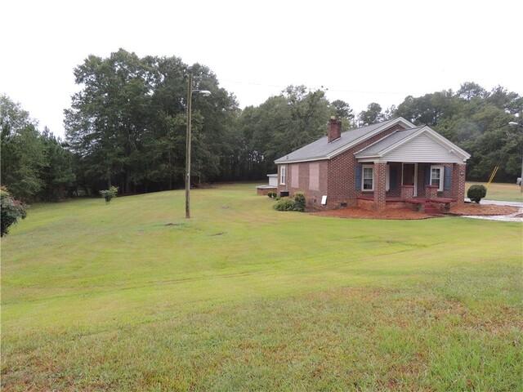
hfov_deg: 71.6
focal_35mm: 24
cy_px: 196
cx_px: 262
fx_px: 363
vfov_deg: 56.8
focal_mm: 4.3
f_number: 3
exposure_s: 1/200
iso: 100
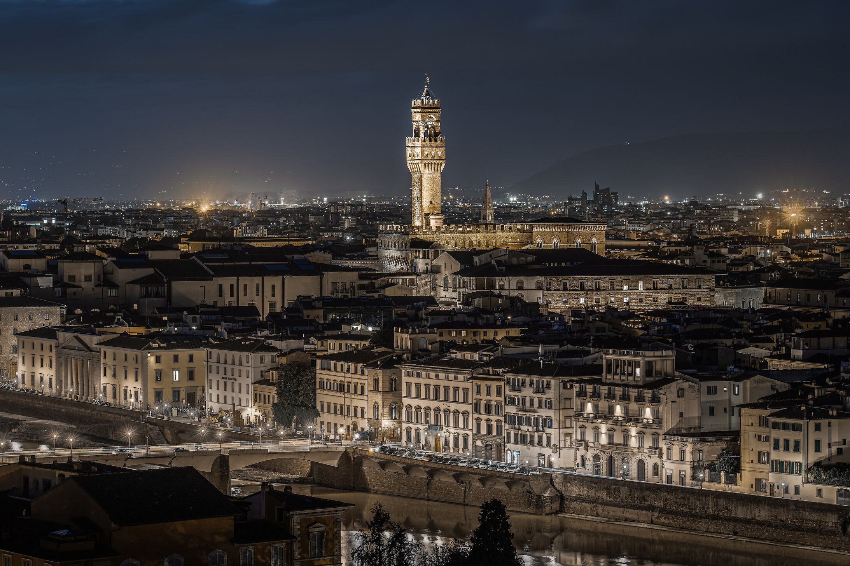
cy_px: 283
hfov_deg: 18.3
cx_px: 427
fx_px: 2644
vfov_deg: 12.2
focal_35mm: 112
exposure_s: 10
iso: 100
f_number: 5.6
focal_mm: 102
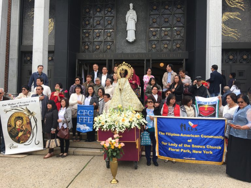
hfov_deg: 61.7
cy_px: 94
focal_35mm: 29
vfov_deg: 48.2
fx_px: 210
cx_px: 126
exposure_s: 1/379
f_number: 2.2
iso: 25
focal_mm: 4.15
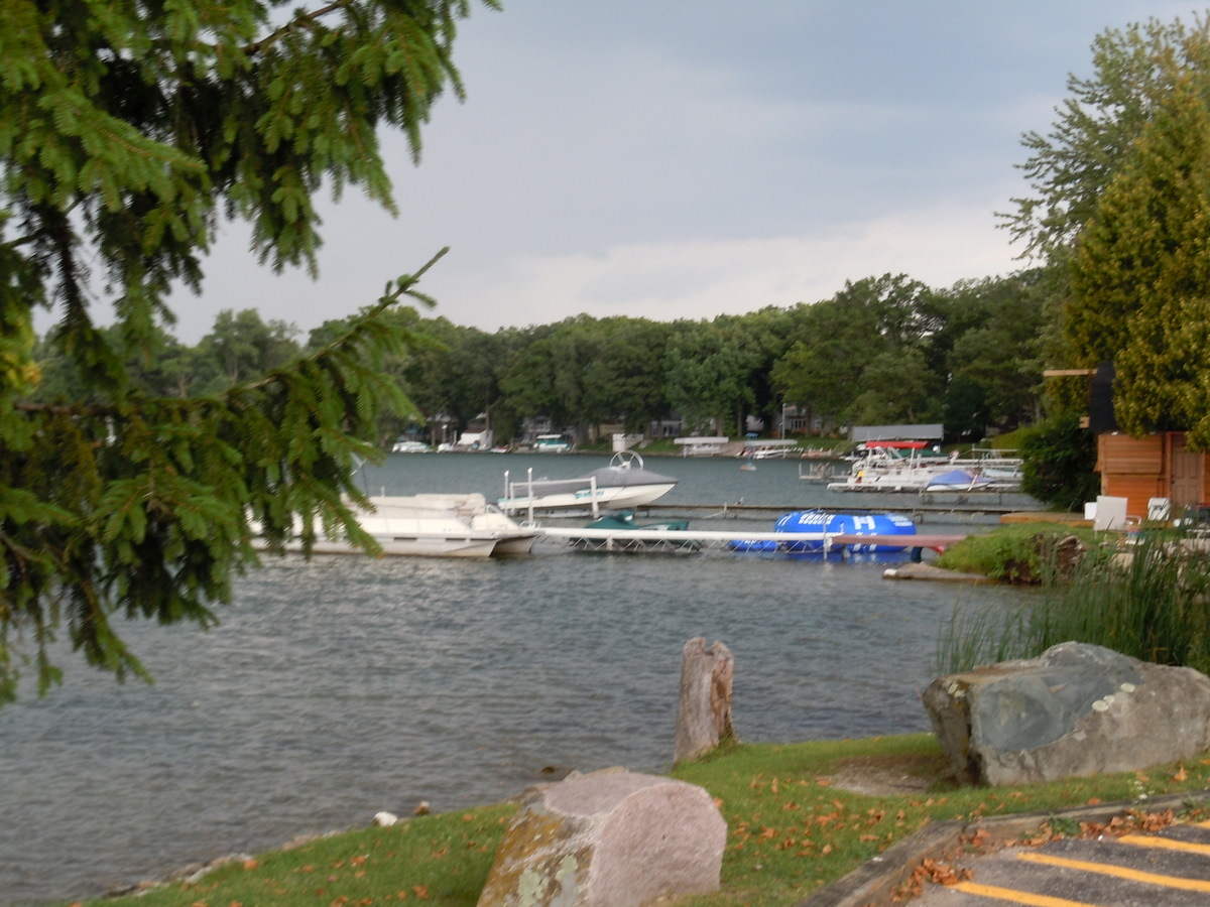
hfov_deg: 30.7
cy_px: 454
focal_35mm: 63
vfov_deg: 23.3
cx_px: 605
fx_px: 2202
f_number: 5
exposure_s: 1/80
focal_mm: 11.2
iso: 100
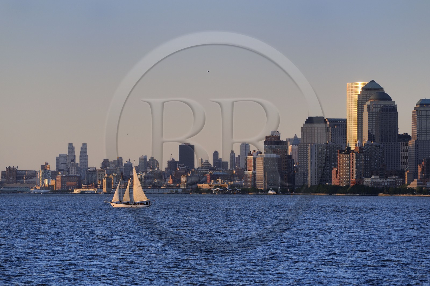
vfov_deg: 6.9
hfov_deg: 10.3
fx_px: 2388
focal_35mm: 200
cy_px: 143
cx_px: 215
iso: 400
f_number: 5.6
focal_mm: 200
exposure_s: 1/320
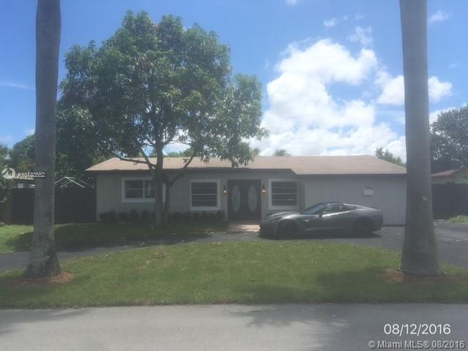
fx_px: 392
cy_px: 176
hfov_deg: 61.7
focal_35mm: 29
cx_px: 234
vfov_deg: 48.2
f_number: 2.2
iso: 25
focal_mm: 4.15
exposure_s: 1/1479
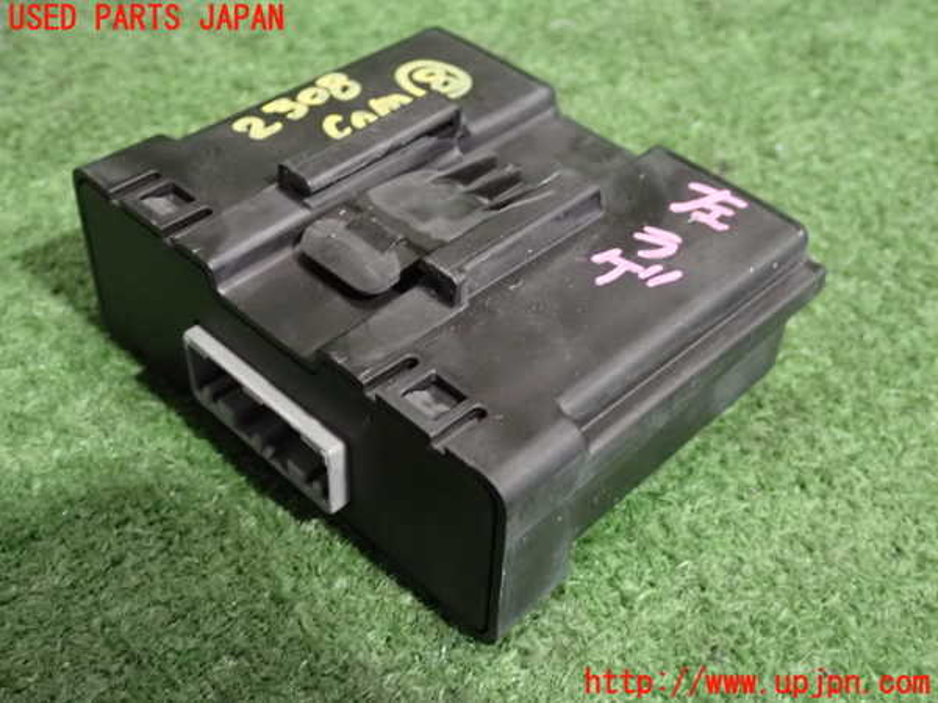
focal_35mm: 50
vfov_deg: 29.1
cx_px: 469
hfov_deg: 38.2
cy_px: 352
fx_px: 1355
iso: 1600
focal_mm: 9.01
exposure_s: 1/25
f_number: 3.2
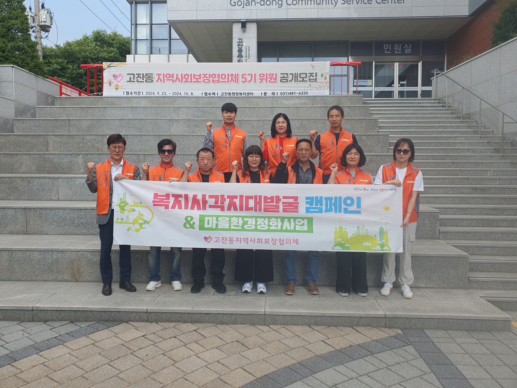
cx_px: 258
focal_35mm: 26
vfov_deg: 53.1
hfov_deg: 67.3
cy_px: 194
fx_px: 388
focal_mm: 4.3
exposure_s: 1/804
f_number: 2.4
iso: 50
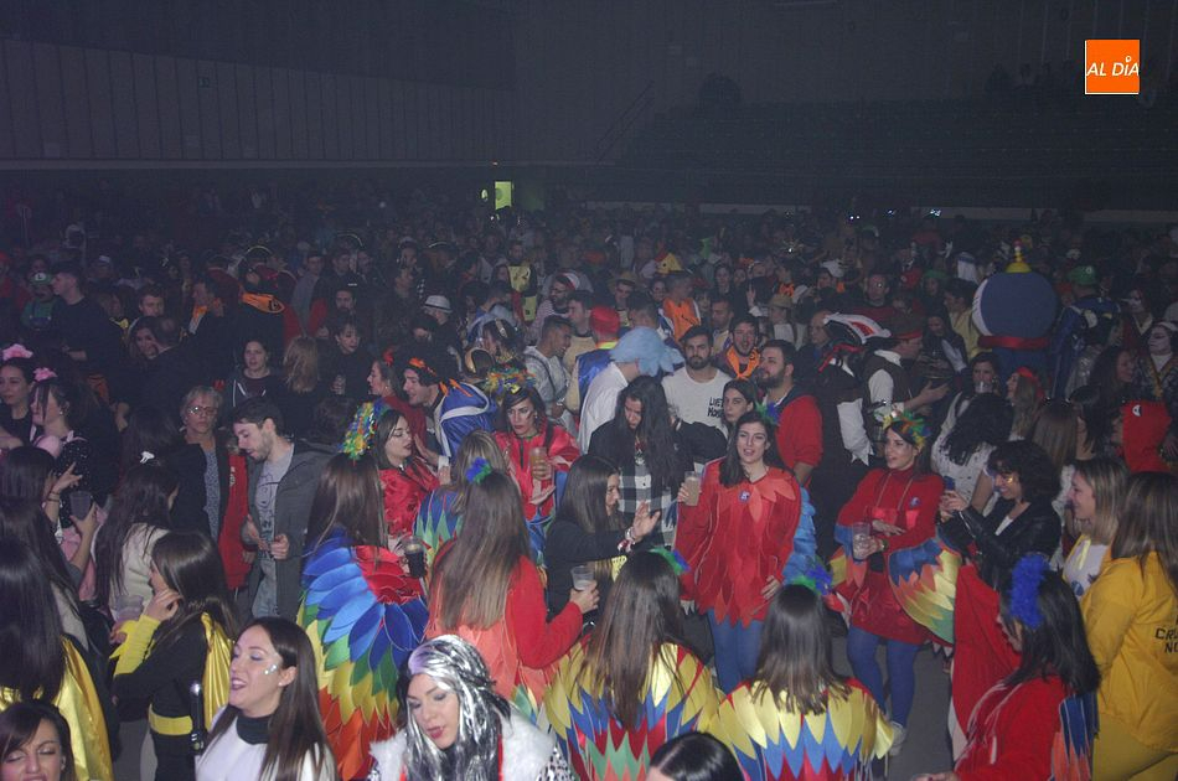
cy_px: 390
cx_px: 589
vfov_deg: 36.7
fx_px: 1176
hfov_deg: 53.2
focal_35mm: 36
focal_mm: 24
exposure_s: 1/25
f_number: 4
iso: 800
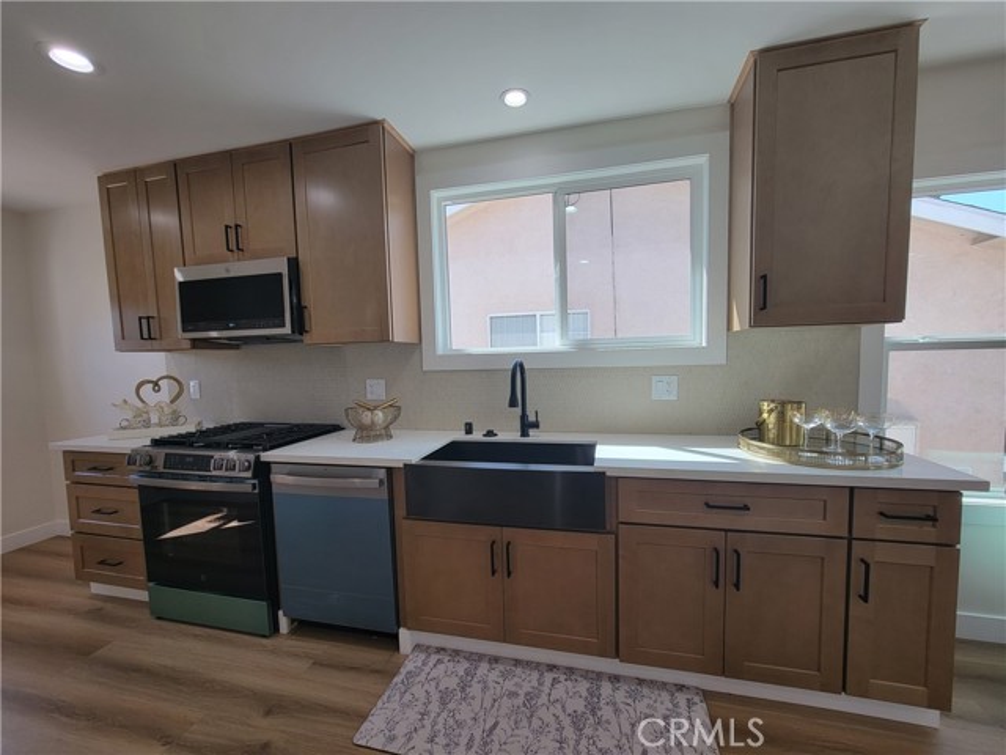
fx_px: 378
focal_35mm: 13
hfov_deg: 106.2
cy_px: 378
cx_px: 503
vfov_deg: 89.9
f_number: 2.2
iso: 50
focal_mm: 2.2
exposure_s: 1/144
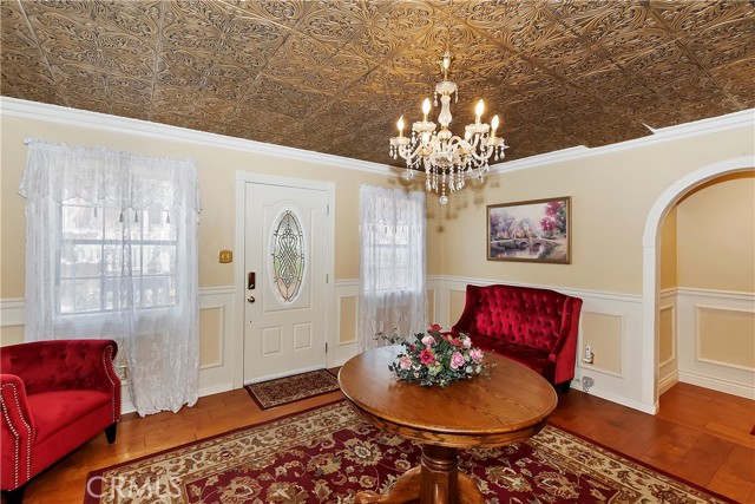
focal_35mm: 15
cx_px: 378
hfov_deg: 100.4
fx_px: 315
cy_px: 252
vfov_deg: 77.4
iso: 400
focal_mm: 10
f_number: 8
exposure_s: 1/30
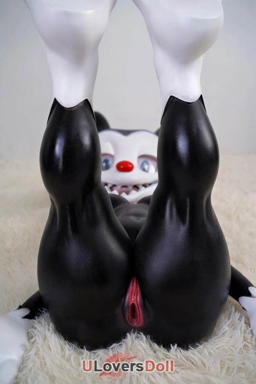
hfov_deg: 41.1
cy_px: 192
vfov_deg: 58.7
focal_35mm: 32
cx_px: 128
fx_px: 341
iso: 80
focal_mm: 32
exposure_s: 1/100
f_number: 4.5
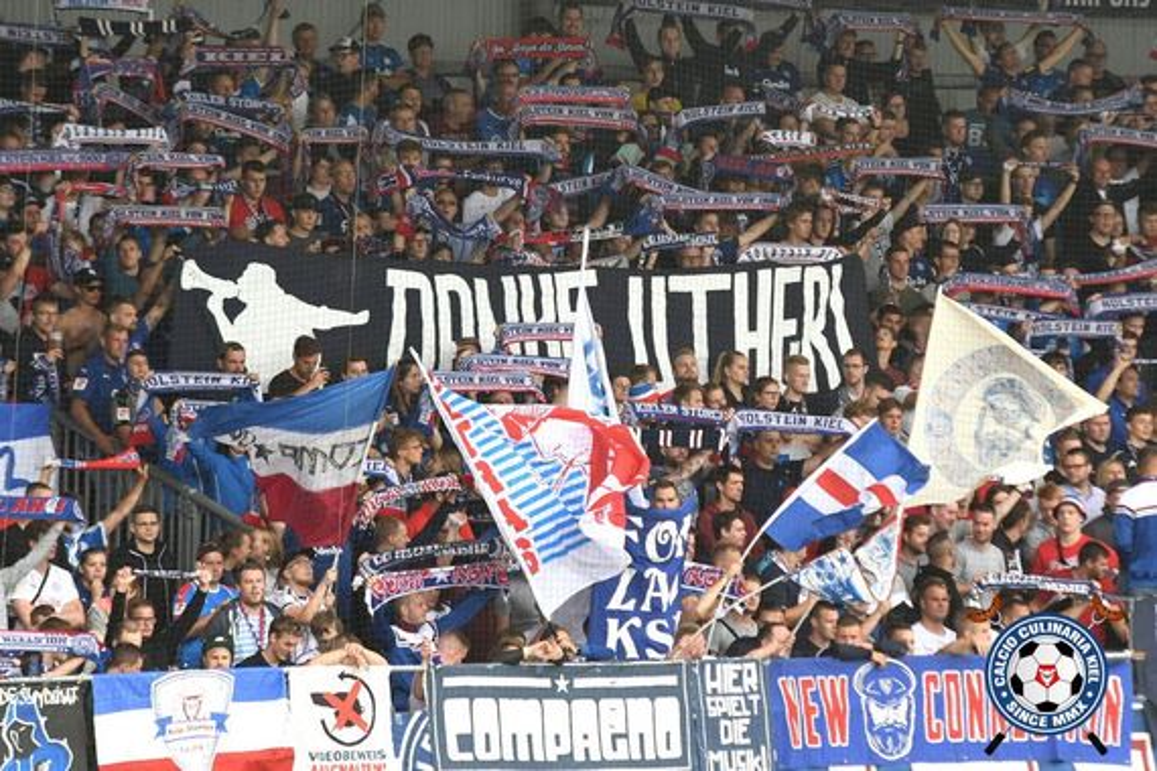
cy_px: 386
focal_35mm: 300
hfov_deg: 6.9
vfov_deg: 4.6
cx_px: 578
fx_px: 9641
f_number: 4.5
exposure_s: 1/640
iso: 800
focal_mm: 200
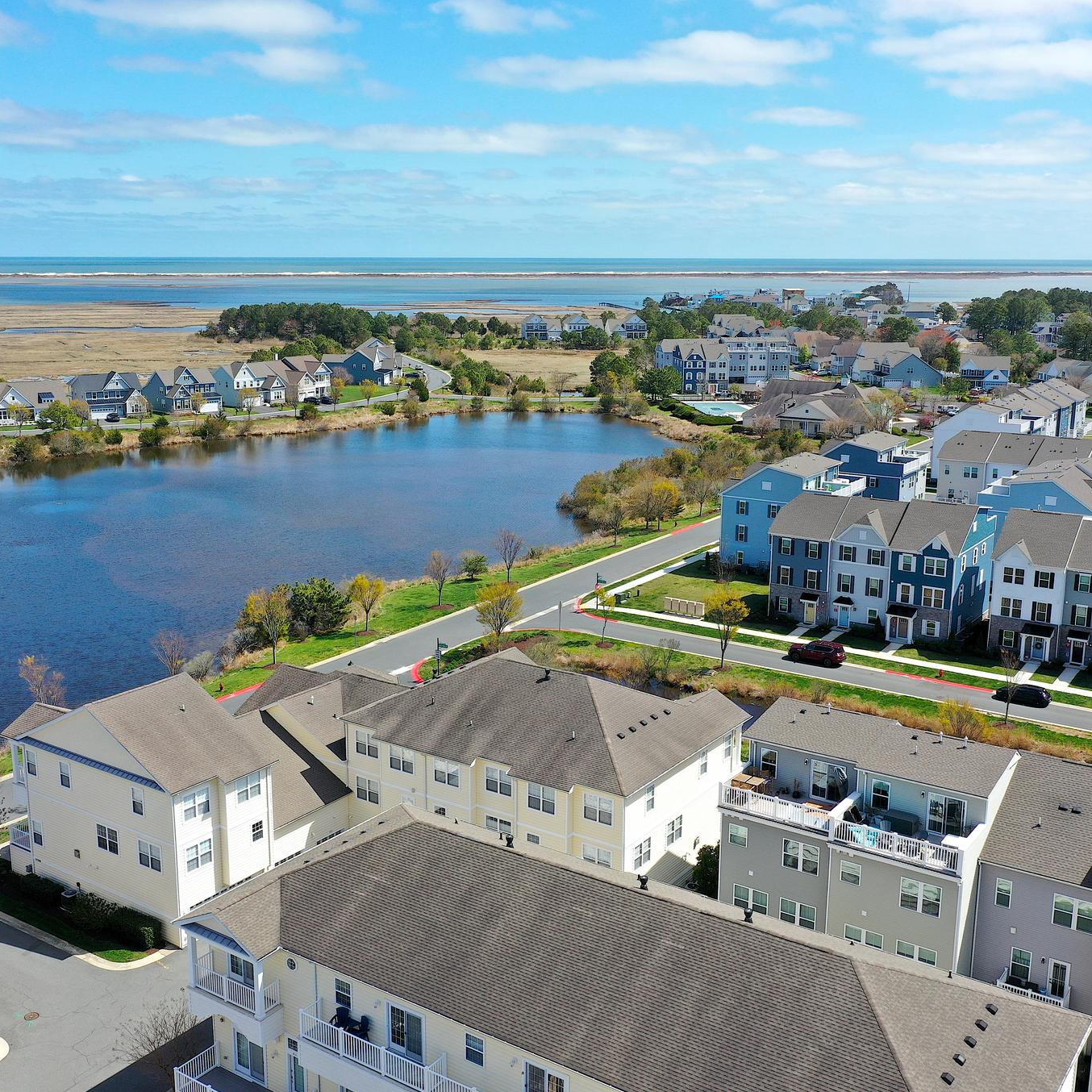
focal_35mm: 36
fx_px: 1285
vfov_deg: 46.0
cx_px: 515
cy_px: 543
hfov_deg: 46.0
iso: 100
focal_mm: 10.26
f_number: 5.6
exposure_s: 1/400
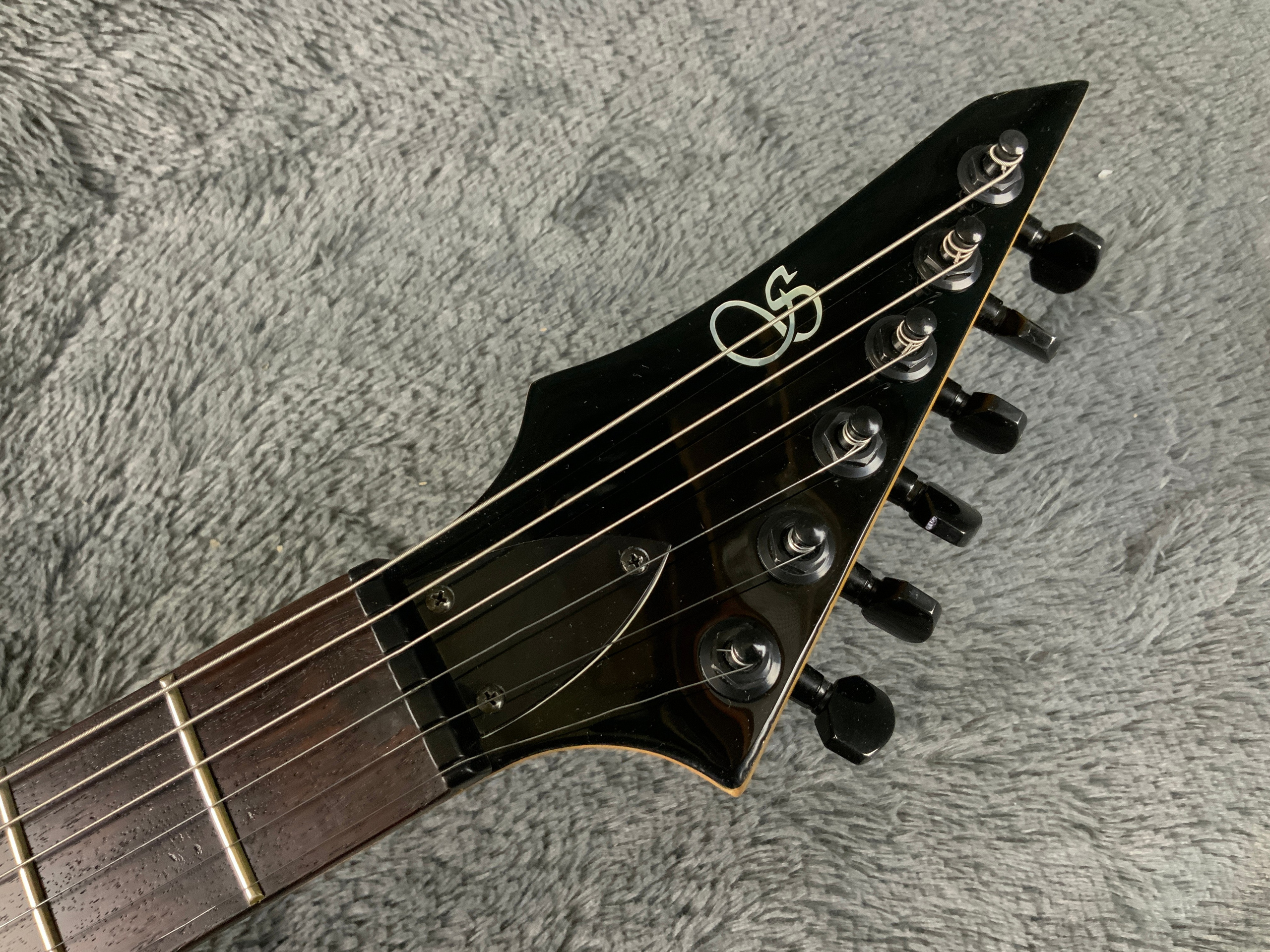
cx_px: 635
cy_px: 476
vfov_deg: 48.2
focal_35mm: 29
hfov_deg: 61.7
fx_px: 1064
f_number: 1.8
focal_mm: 3
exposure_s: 1/50
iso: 250
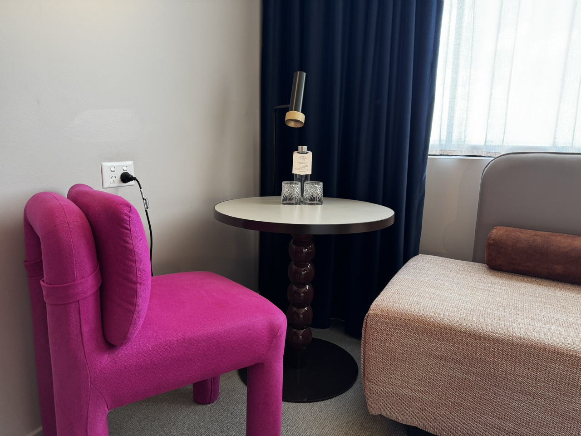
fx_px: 403
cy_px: 218
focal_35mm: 24
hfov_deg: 71.6
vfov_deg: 56.8
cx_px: 290
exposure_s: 1/50
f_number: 1.78
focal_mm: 6.76
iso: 125
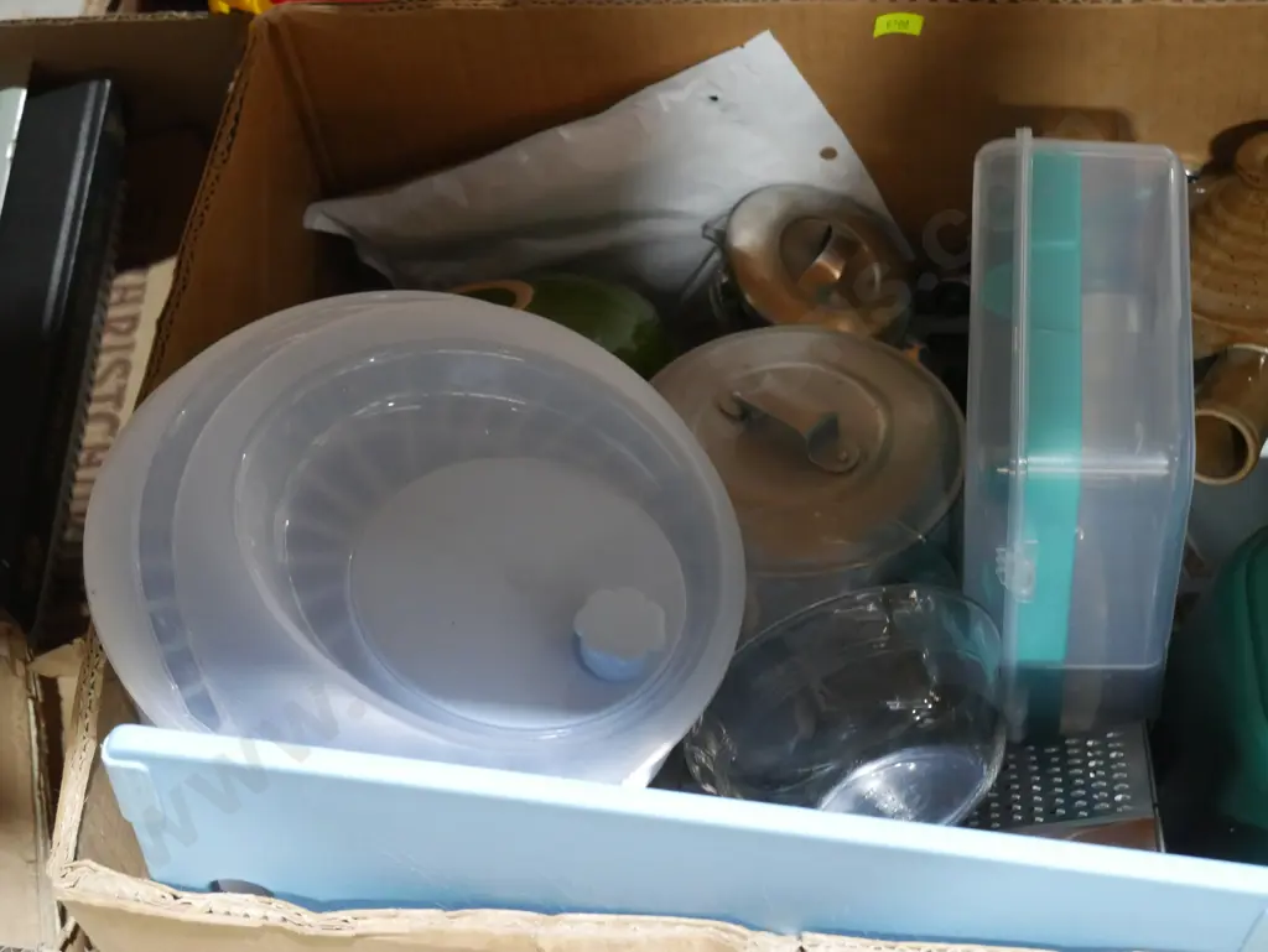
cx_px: 634
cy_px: 476
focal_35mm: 68
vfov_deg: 21.6
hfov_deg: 28.5
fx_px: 2492
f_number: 5.4
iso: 2500
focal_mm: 34
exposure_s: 1/80
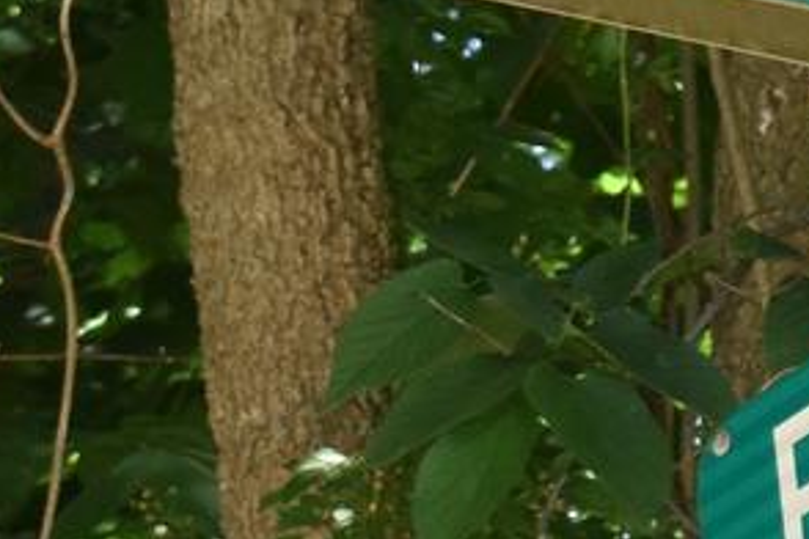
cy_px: 177
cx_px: 1687
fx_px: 9393
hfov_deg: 4.8
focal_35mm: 418
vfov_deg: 3.3
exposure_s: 1/200
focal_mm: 40
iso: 400
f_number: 7.1
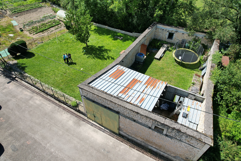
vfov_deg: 57.2
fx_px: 147
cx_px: 120
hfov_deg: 78.6
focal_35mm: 22
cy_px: 80
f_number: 2.8
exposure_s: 1/1500
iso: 130
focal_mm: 8.38
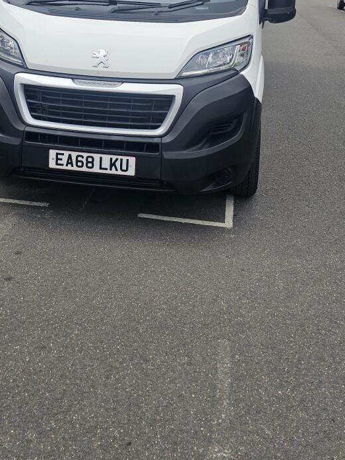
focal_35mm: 44
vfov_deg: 39.7
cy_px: 44
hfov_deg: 32.8
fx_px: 585
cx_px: 141
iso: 10
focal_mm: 6.3
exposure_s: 1/577
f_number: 1.7
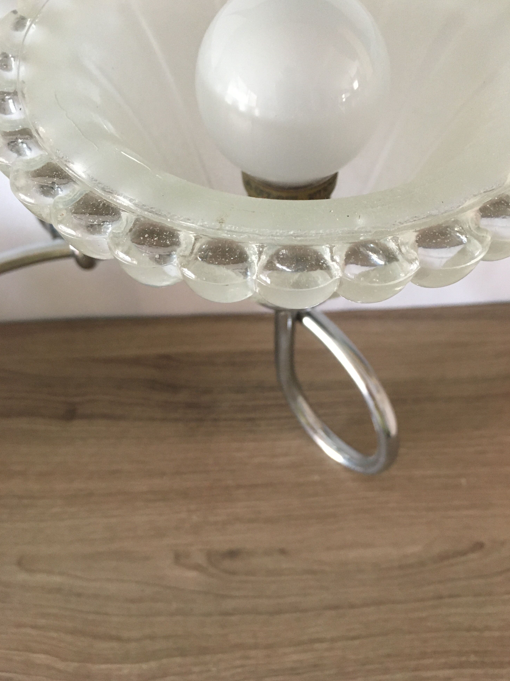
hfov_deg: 46.8
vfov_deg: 60.0
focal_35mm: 30
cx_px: 260
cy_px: 340
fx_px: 589
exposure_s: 1/20
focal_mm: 4.15
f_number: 2.2
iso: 200
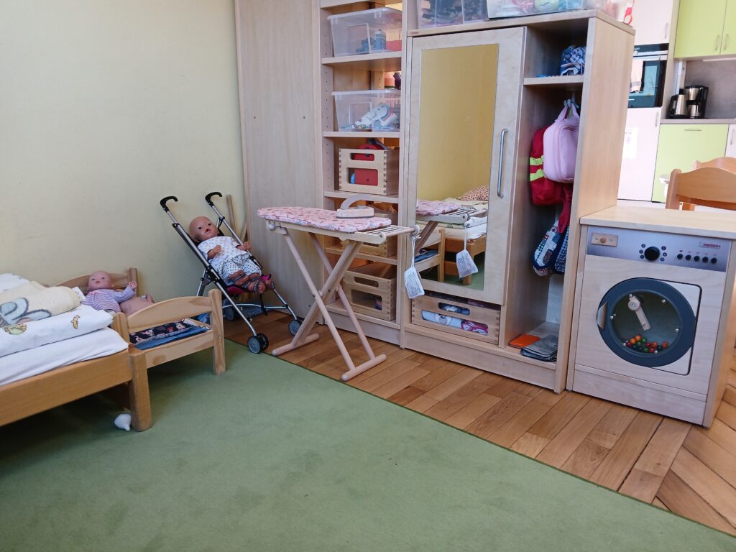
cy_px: 276
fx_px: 553
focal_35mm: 26
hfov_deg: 67.3
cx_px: 368
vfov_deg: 53.1
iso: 100
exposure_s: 1/50
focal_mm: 3.98
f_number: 1.8
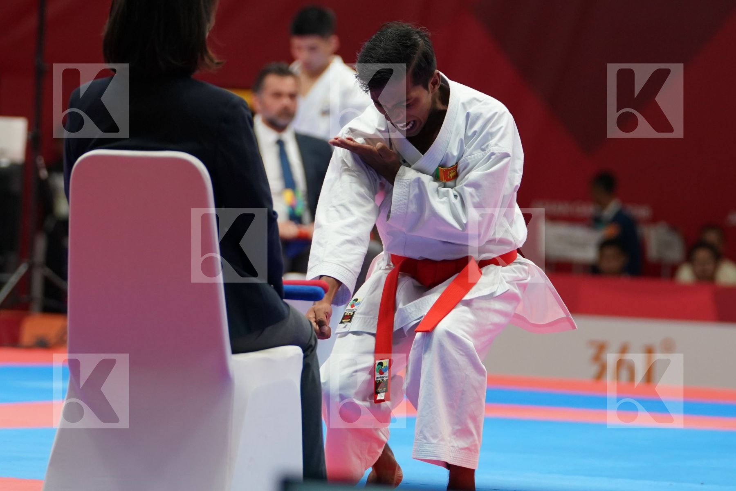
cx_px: 368
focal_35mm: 264
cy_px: 246
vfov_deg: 5.2
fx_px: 5397
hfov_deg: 7.8
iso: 1600
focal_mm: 176
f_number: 4
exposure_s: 1/500
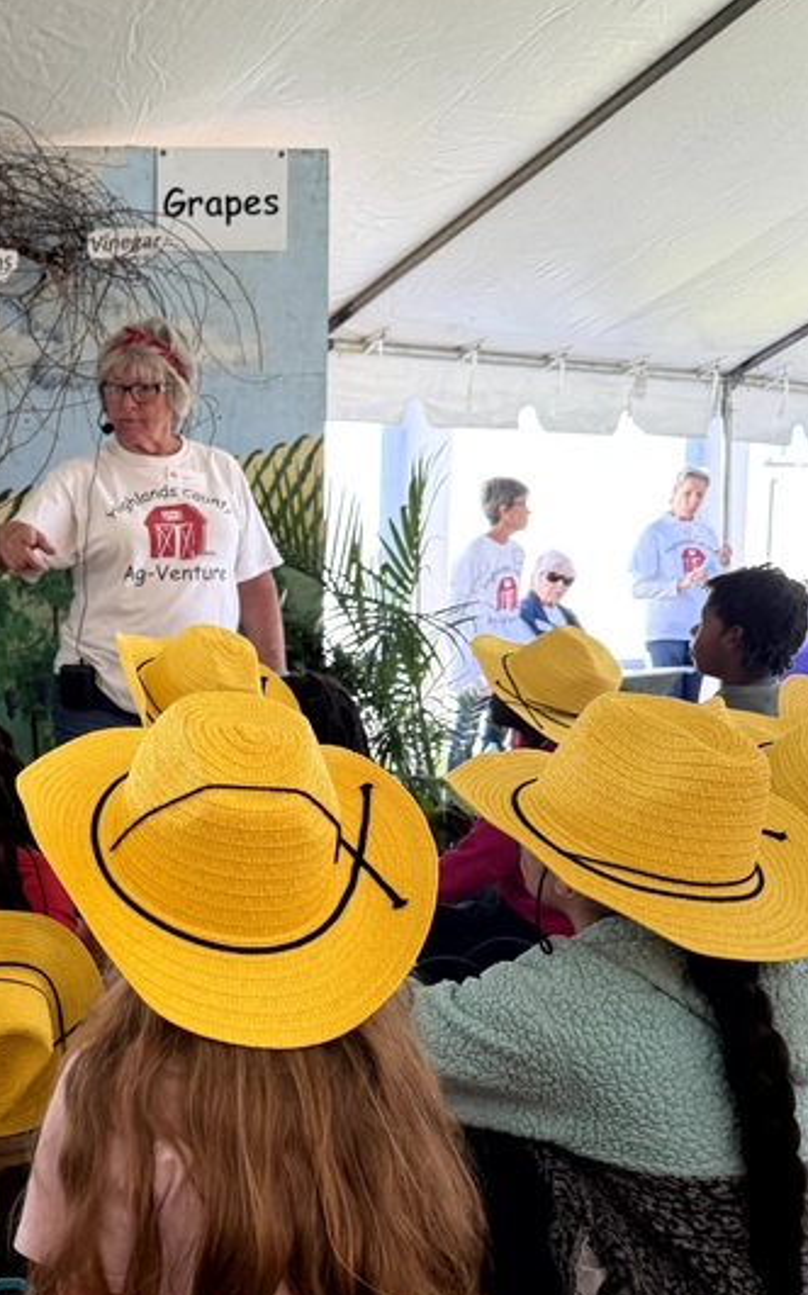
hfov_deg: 24.6
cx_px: -68
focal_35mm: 49
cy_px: 784
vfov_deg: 40.9
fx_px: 1728
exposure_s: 1/178
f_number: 1.78
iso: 64
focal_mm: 6.76
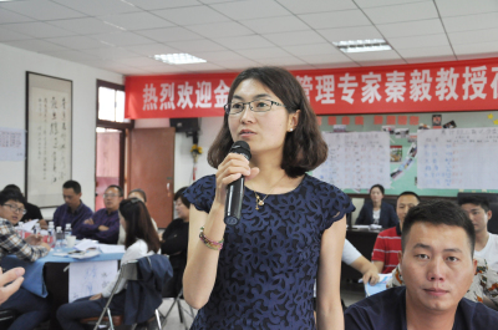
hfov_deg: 46.5
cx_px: 249
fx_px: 580
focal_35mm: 42
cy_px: 165
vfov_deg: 31.8
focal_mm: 28
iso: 800
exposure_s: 1/50
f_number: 4
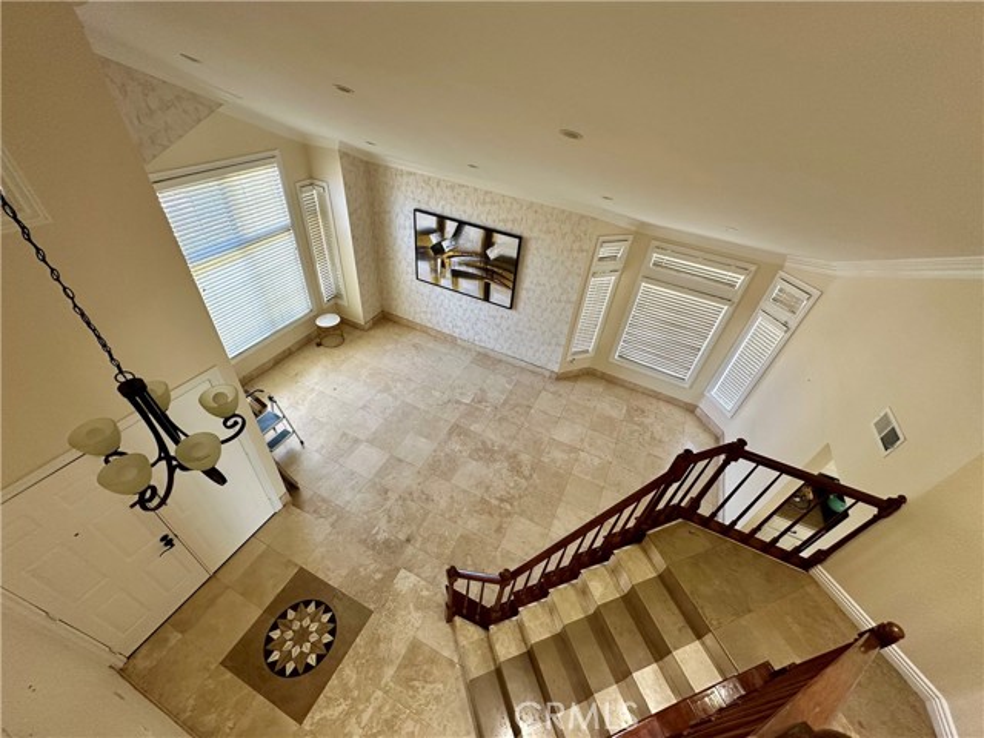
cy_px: 369
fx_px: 398
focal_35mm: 14
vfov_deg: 85.7
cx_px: 492
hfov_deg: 102.1
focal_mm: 2.22
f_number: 2.2
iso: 160
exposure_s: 1/99
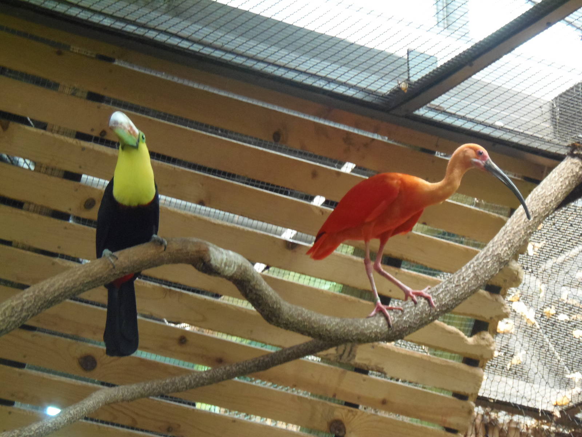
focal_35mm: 159
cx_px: 291
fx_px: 2673
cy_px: 218
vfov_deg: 9.3
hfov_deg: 12.4
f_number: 4.8
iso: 400
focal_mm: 29.4
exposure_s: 1/30
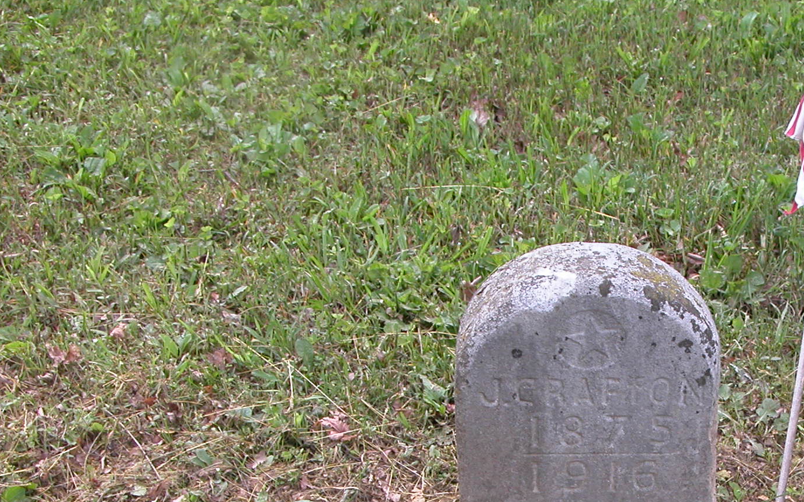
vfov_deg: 18.5
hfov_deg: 29.3
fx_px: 1512
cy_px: 457
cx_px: 602
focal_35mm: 69
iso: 100
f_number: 3.5
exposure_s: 1/80.6
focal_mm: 8.9
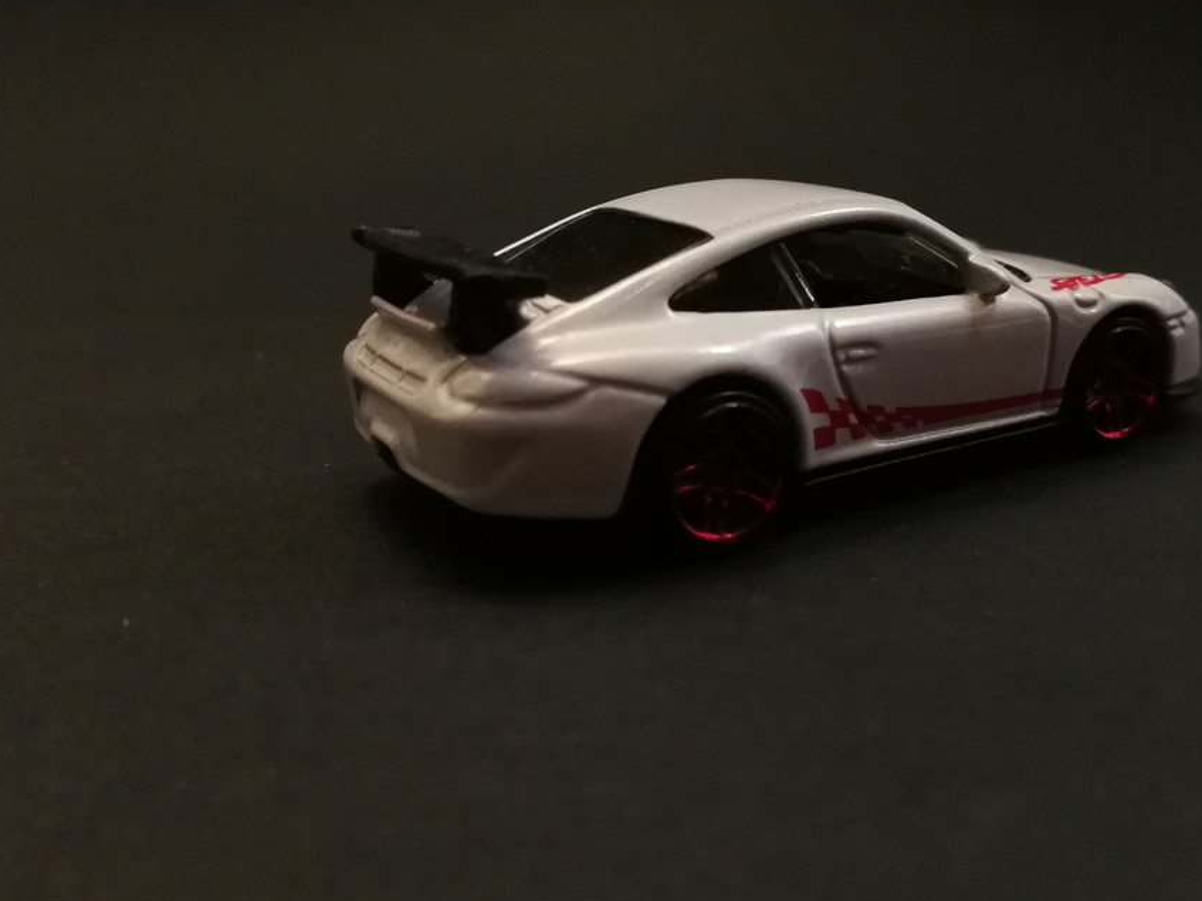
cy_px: 350
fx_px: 1180
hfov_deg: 53.7
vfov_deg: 41.5
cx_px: 705
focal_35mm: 34
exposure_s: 1/16.7
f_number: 2.2
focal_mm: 3.95
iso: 640
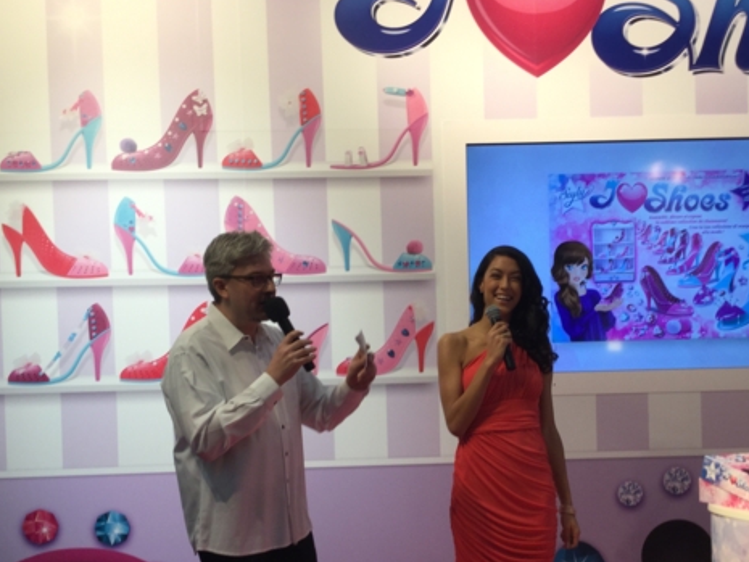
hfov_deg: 42.0
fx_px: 974
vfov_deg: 31.9
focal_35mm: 45
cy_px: 386
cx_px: 412
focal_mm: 3.3
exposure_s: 1/40
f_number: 2.4
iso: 25
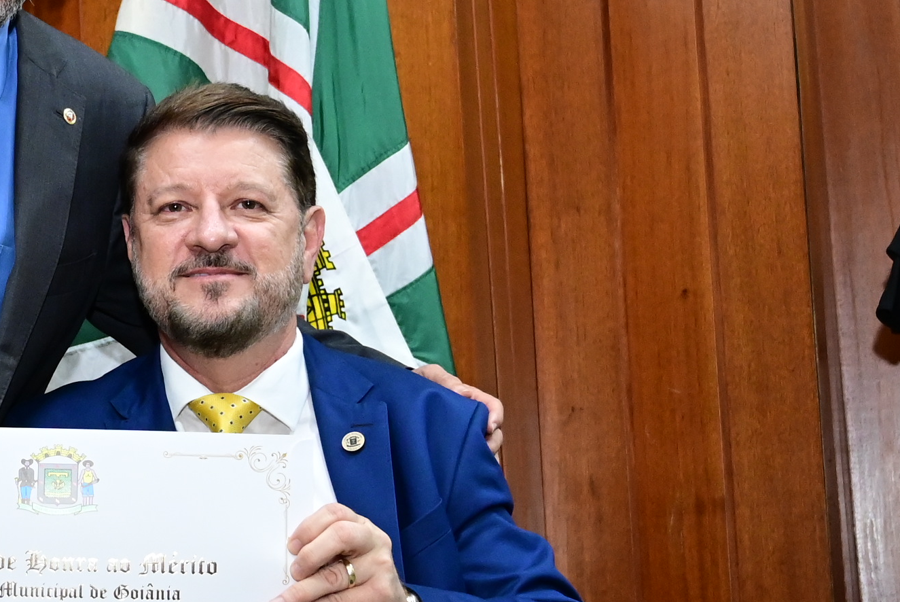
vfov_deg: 13.7
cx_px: 13
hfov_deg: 19.8
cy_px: 310
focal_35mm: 100
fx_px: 2502
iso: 3200
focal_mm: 30.5
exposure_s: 1/125
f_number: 4
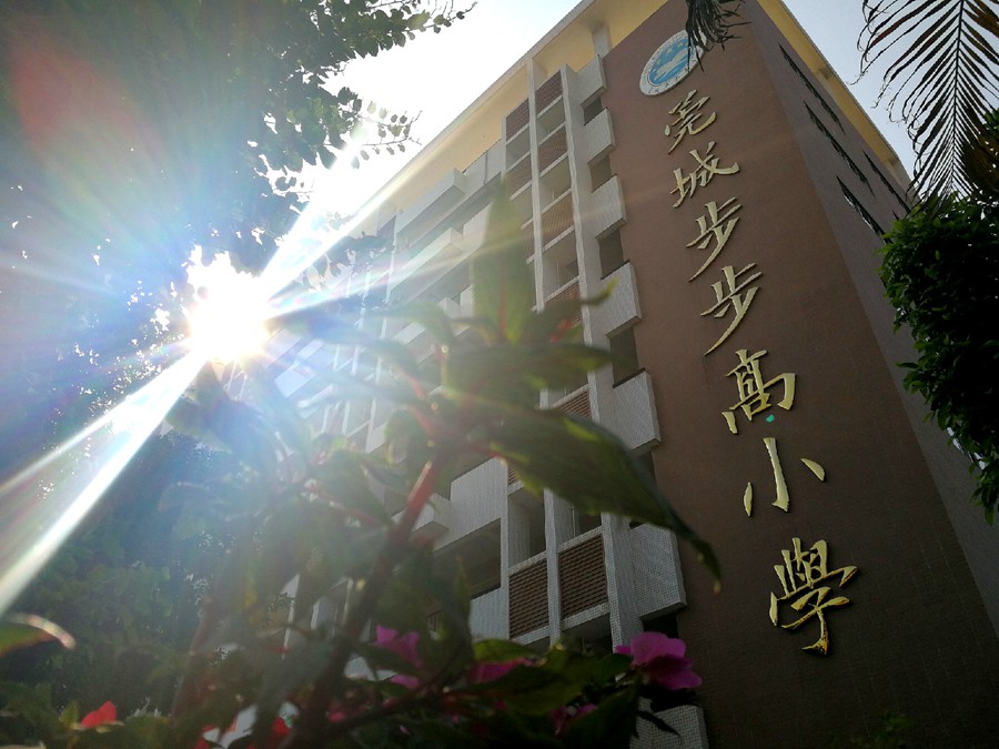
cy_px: 374
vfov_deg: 51.4
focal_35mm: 27
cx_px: 500
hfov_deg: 65.3
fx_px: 779
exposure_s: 1/1572
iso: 50
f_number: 2.2
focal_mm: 3.95
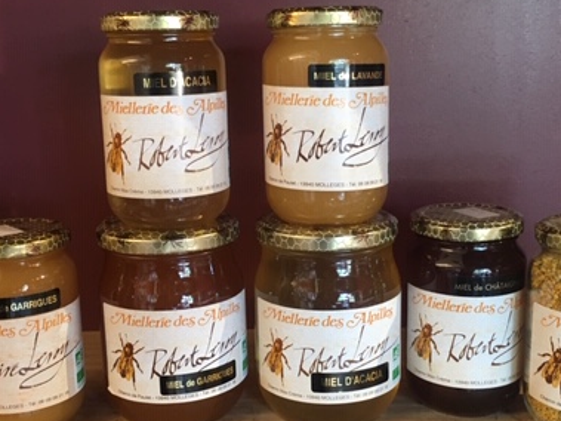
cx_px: 278
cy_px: 216
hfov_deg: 38.9
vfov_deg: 29.7
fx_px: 794
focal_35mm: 49
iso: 160
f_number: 2.2
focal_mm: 4.15
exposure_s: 1/33
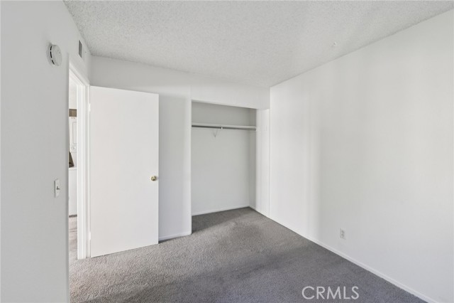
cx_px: 227
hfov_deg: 104.3
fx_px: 176
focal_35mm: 14
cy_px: 152
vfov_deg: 81.1
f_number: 8
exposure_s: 1/13
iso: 400
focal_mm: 14
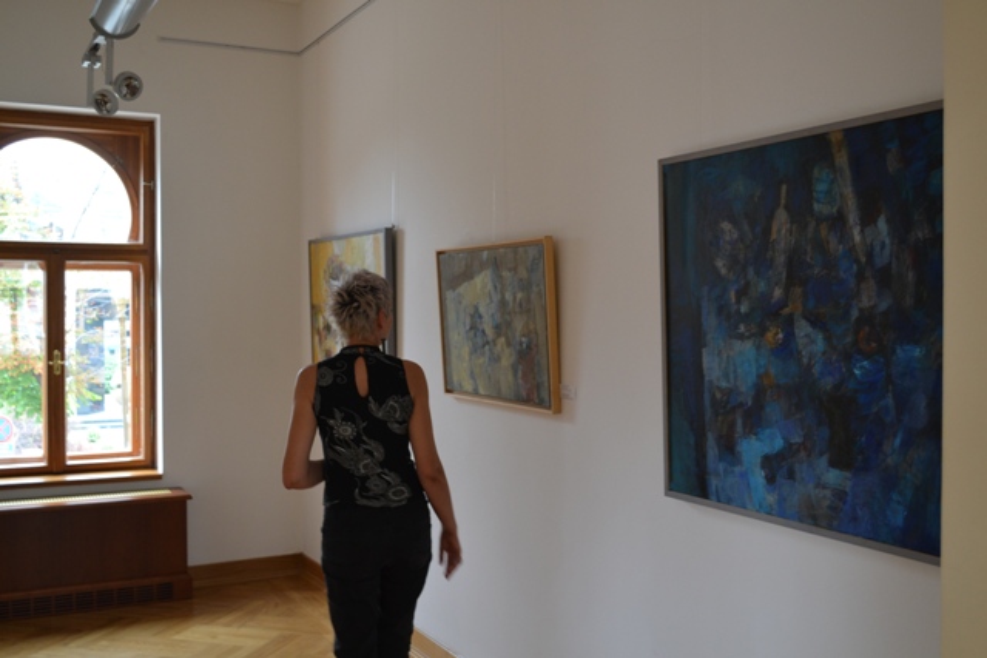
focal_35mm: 36
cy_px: 329
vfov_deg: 36.9
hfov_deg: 53.1
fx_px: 987
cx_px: 494
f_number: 4
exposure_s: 1/40
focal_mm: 24
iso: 400
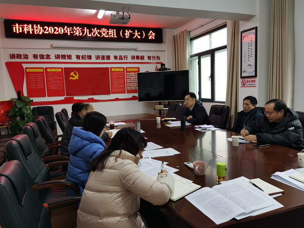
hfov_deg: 65.3
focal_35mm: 27
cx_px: 152
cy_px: 114
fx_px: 237
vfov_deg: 51.4
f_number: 1.6
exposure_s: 1/50
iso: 100
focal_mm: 5.56
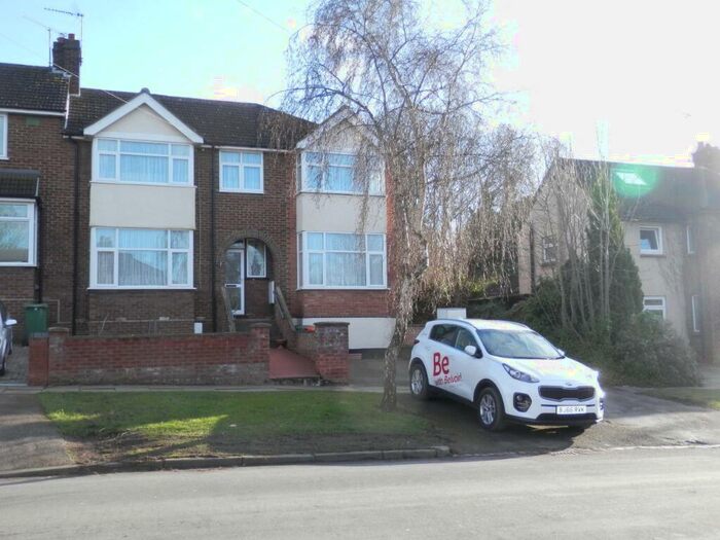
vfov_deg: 42.9
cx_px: 360
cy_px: 270
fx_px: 686
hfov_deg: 55.4
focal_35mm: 33
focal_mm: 6
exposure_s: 1/200
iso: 80
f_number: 3.4
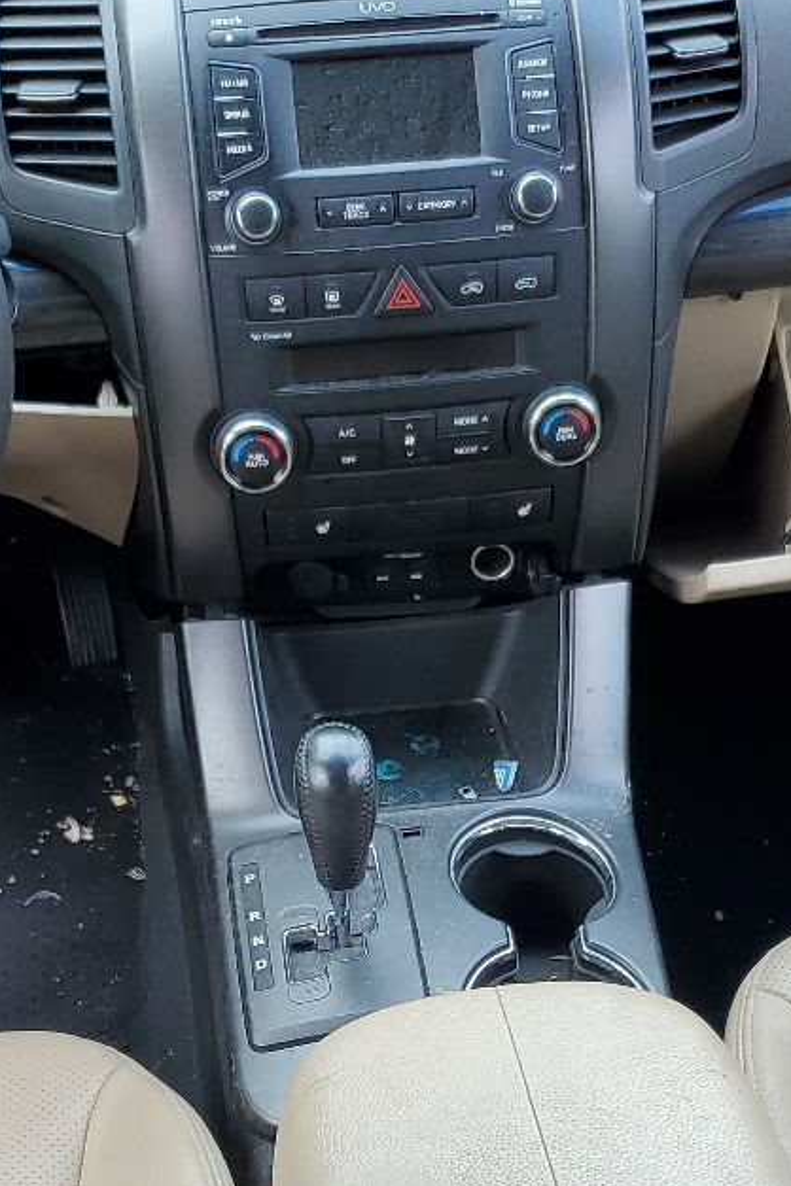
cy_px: 893
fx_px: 2274
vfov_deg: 28.8
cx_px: 390
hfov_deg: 19.7
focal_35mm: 69
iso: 50
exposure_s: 1/161
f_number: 1.5
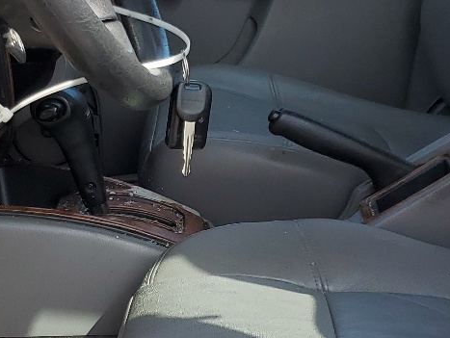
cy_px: 146
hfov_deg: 21.9
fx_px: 1158
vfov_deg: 16.6
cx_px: 159
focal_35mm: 89
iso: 50
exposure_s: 1/1429
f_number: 1.5
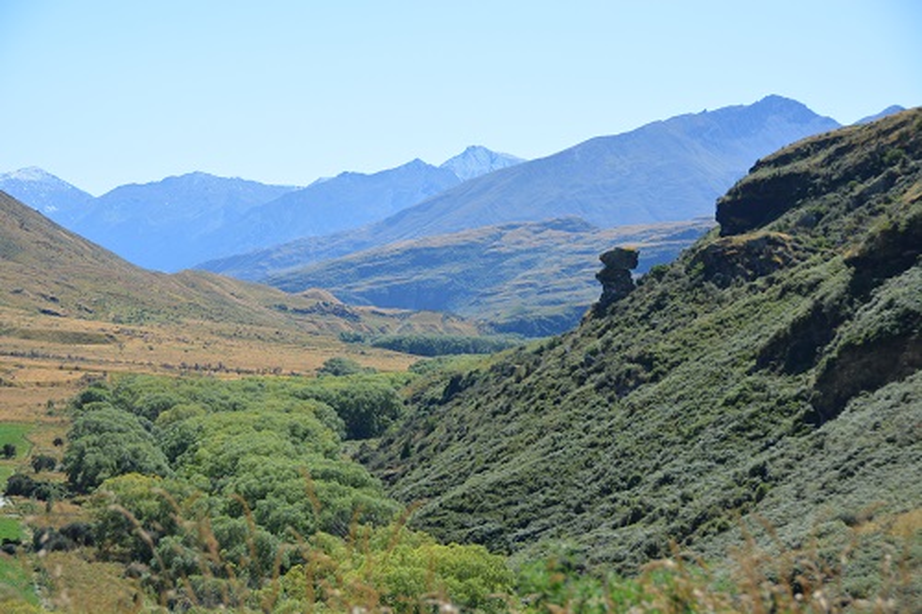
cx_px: 461
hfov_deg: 24.6
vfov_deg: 16.5
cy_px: 307
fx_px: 2112
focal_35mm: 82
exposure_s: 1/1600
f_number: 6.3
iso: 400
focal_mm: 55
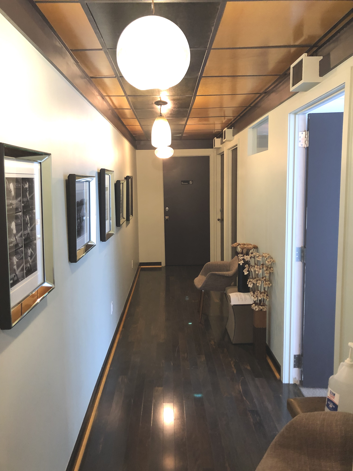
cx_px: 176
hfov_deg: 49.7
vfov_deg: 63.4
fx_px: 381
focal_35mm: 28
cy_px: 236
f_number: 1.8
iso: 100
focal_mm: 3.99
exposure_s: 1/12
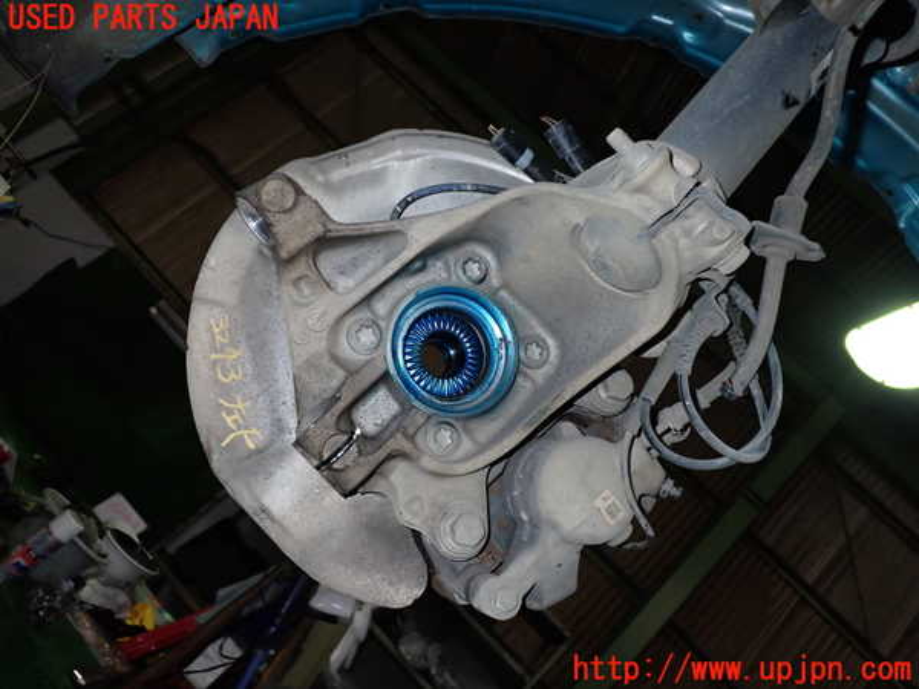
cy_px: 344
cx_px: 460
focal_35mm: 30
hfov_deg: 60.0
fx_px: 796
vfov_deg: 46.8
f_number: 6.3
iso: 250
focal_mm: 5.4
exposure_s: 1/30
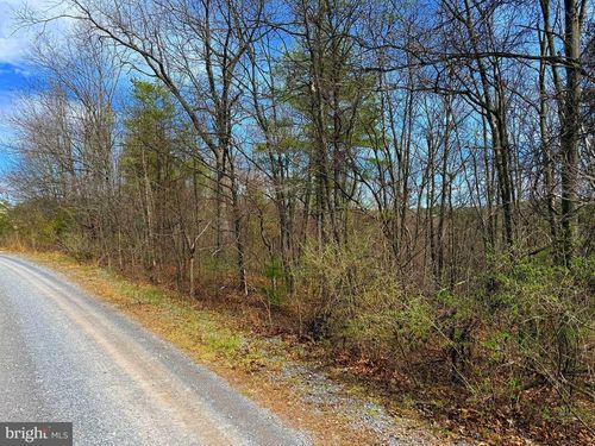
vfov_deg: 56.8
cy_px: 223
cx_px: 298
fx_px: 413
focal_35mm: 24
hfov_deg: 71.6
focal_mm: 6.76
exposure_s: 1/2801
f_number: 1.78
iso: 80
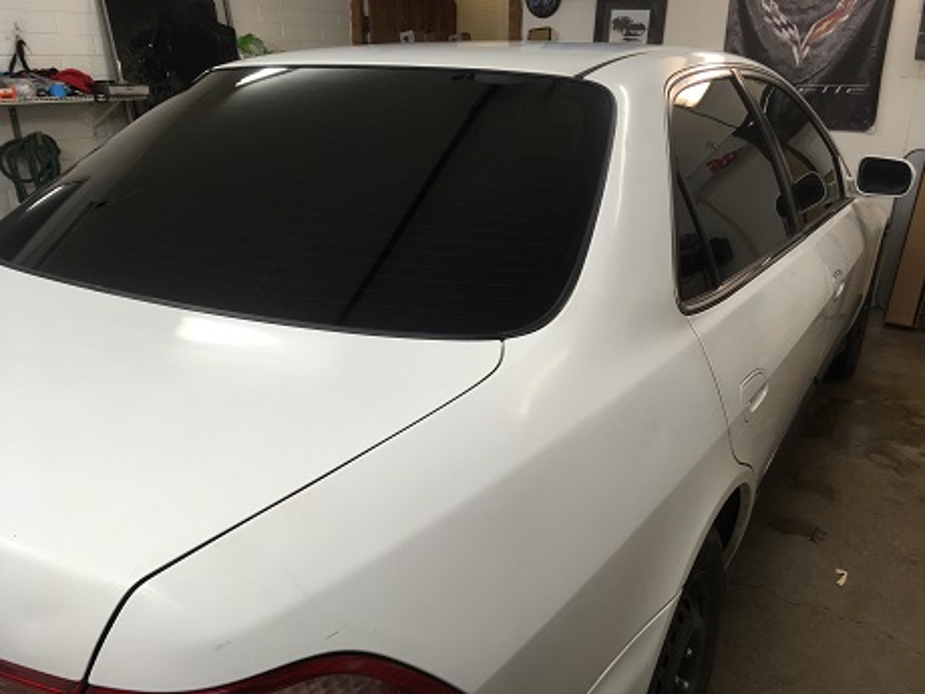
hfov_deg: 61.7
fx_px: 775
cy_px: 347
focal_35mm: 29
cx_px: 462
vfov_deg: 48.2
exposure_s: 1/40
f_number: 2.2
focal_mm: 4.15
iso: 25
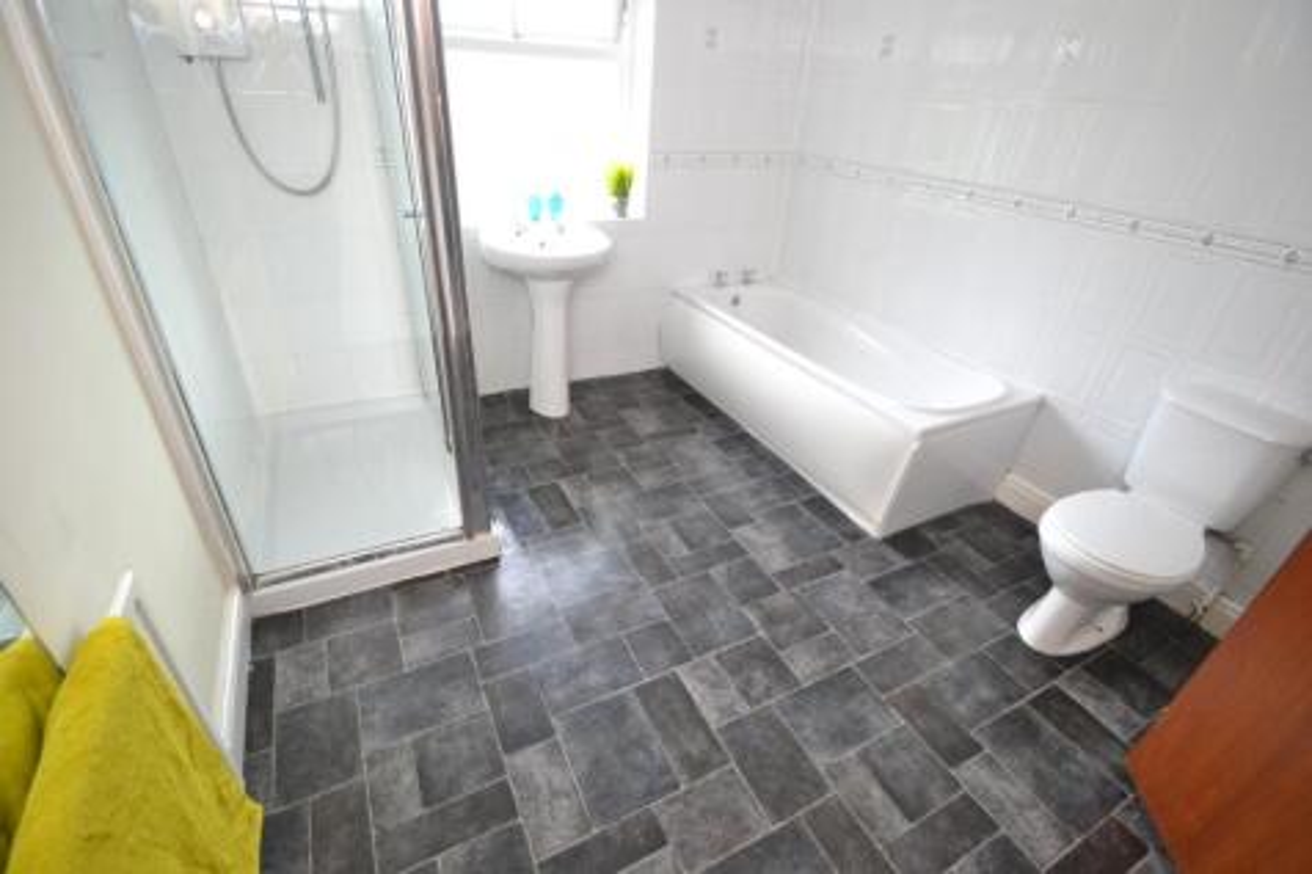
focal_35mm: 15
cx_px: 656
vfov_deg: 77.3
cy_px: 437
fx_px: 546
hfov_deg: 100.4
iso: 560
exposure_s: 1/60
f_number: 3.5
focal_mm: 10
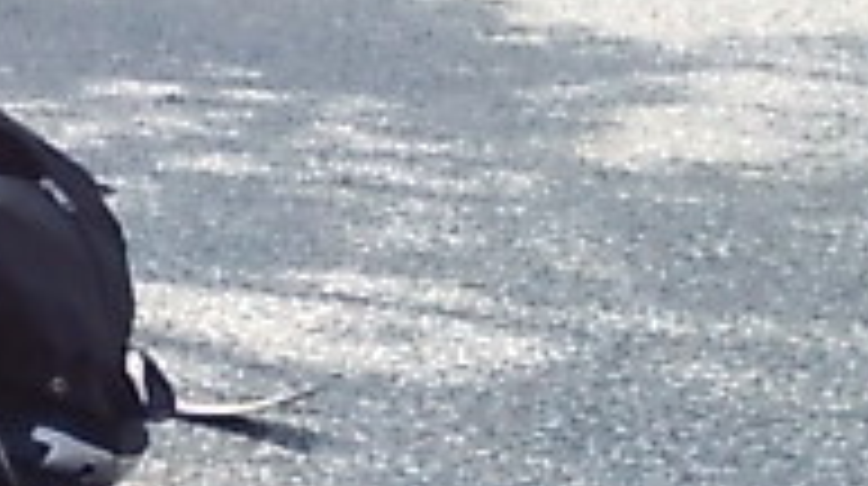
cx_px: 144
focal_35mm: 105
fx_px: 2414
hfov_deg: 20.1
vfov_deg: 11.5
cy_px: 230
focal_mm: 3.73
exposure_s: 1/323
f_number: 3.5
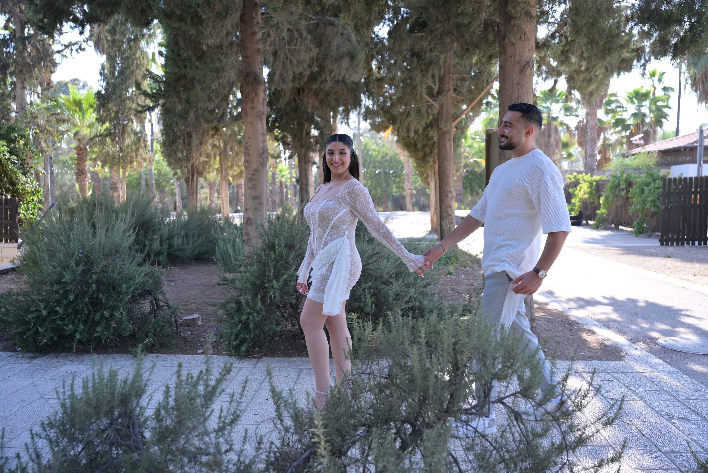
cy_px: 236
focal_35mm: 30
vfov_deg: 43.0
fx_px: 600
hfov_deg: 61.1
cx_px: 354
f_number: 3.5
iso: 160
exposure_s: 1/320
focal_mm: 30.5
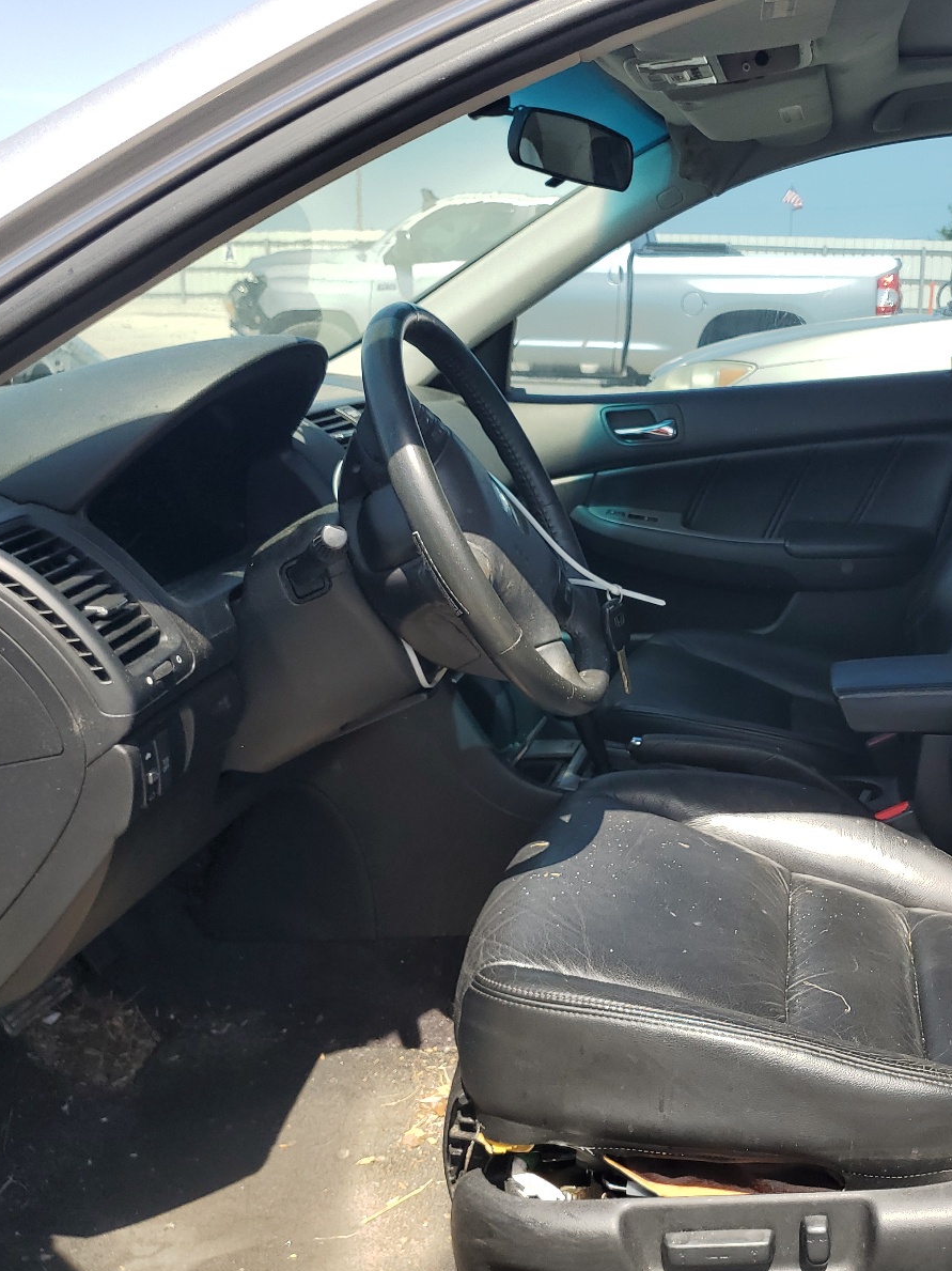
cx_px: 672
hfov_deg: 39.9
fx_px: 1284
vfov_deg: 52.6
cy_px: 640
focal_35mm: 35
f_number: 1.5
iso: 50
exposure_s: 1/1111
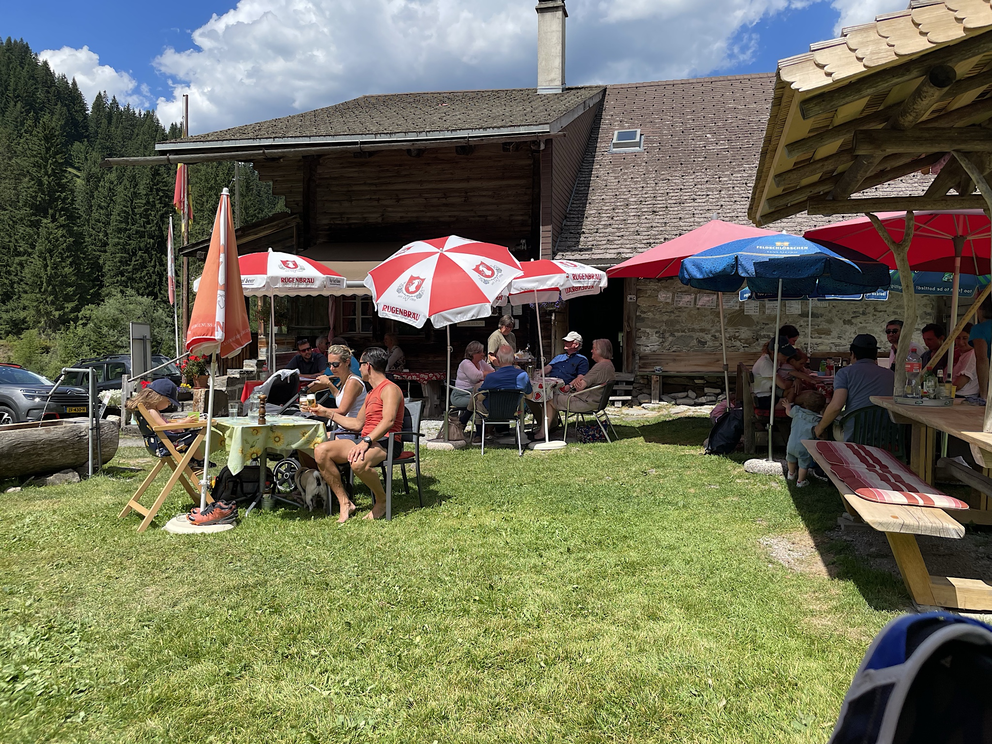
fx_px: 745
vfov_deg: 53.1
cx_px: 496
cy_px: 372
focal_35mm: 26
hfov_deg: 67.3
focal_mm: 4.2
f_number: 1.6
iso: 32
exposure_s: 1/2817
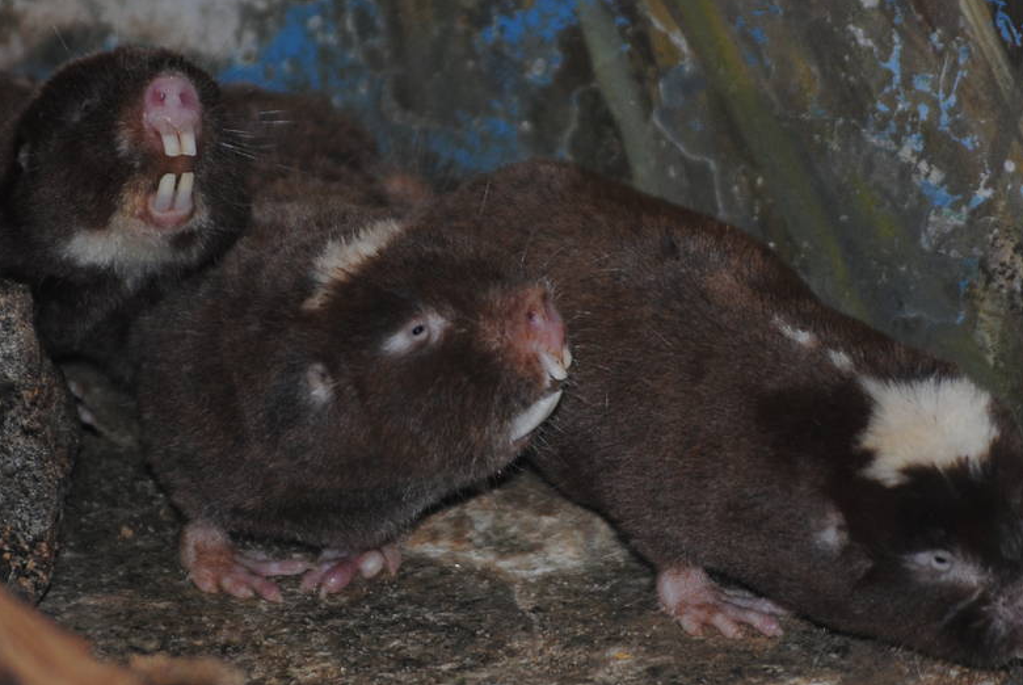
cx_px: 496
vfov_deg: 4.3
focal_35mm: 323
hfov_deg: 6.4
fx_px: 9189
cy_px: 309
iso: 200
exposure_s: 1/60
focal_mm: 105
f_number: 4.5
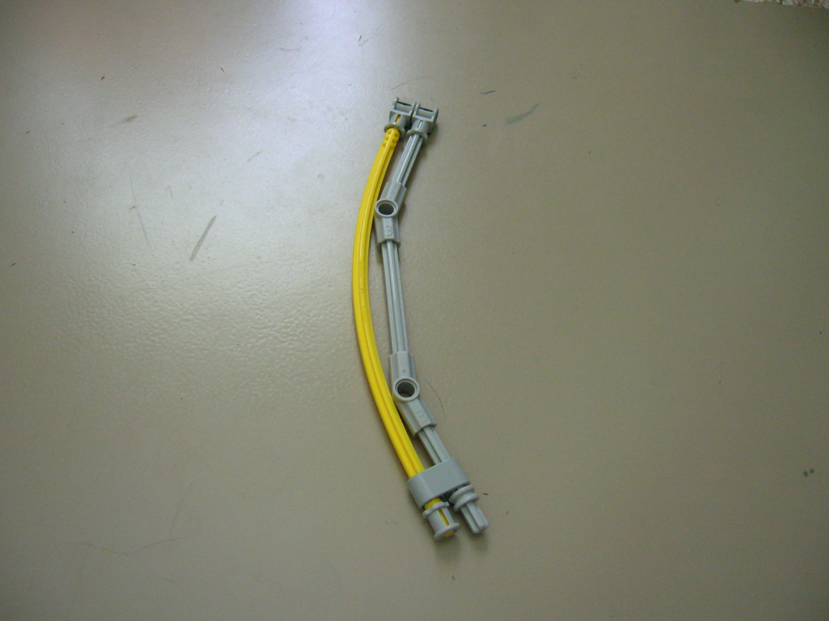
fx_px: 814
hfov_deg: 54.0
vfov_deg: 41.7
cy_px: 310
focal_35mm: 34
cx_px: 414
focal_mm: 5.7
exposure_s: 1/2
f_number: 2.9
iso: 200
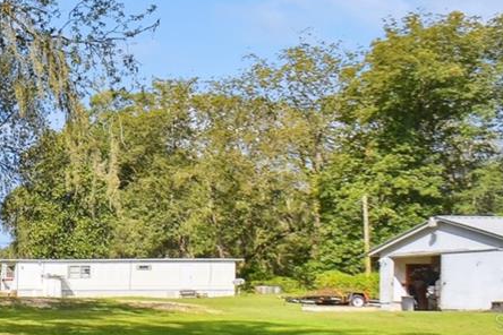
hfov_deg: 24.8
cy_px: 323
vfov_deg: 24.1
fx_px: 754
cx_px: -310
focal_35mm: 54
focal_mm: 10
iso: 100
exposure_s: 1/200
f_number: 7.1
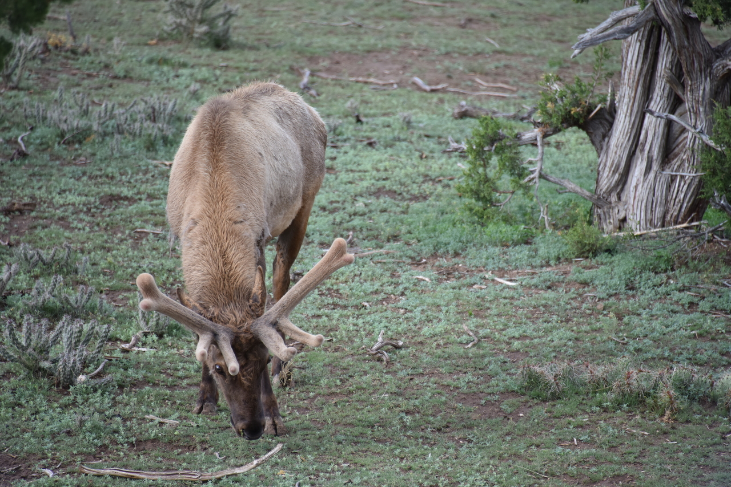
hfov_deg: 6.9
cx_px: 366
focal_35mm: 300
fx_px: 6093
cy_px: 244
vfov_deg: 4.6
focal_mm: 300
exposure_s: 1/640
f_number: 5.6
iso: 560
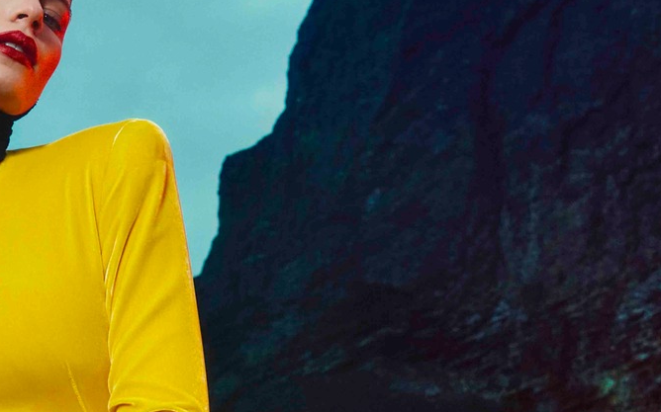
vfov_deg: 11.0
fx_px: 2089
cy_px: 526
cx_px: 282
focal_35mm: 116
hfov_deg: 18.0
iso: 500
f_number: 7.1
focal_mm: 38
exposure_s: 1/250
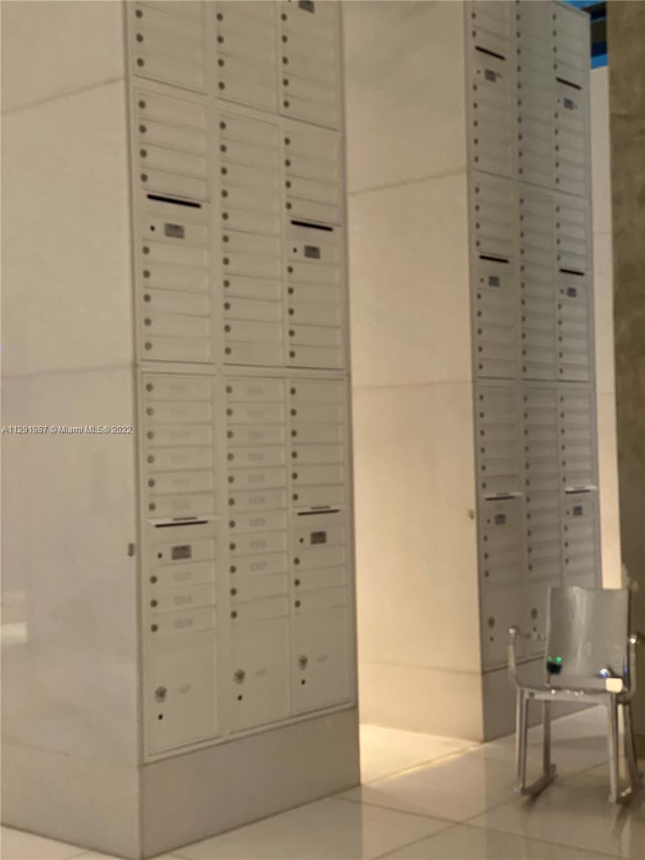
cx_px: 322
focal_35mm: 52
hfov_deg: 28.0
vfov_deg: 36.8
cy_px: 430
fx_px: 1292
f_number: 2
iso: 250
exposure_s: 1/40
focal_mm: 6
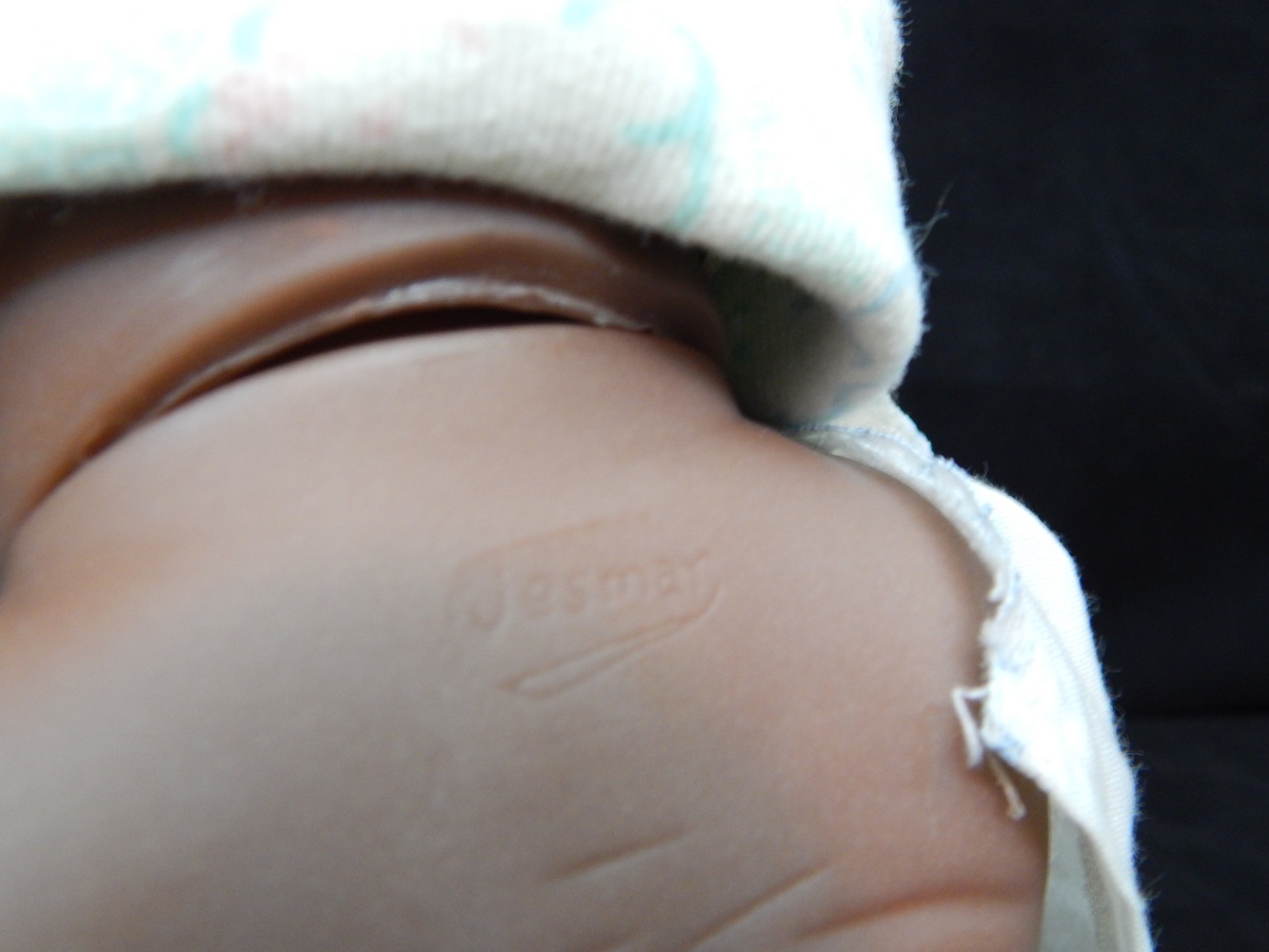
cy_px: 476
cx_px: 634
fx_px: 1137
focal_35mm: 31
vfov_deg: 45.4
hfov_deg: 58.3
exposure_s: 1/8
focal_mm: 5.6
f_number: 3.2
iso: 400
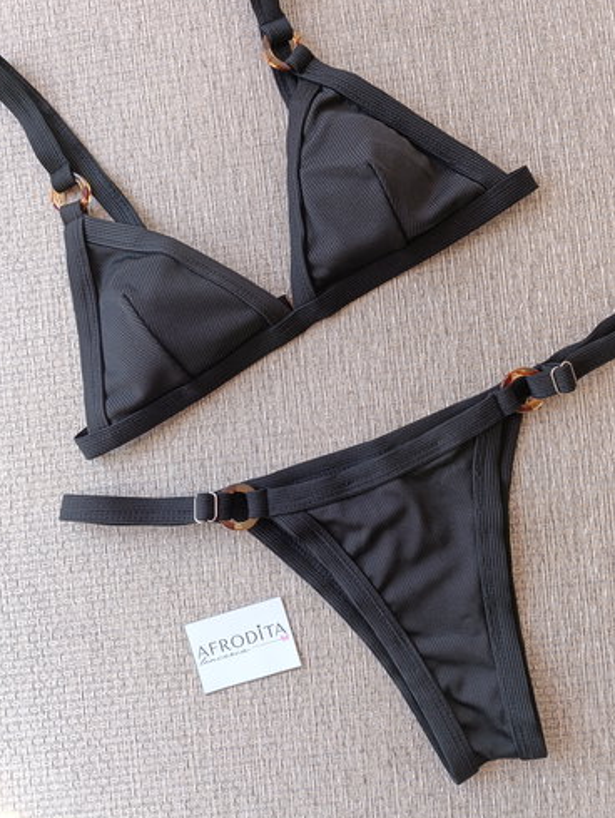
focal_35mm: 25
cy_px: 386
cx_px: 308
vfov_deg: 69.3
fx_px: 591
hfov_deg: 55.0
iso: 320
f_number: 1.6
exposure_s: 1/100
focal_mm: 6.14
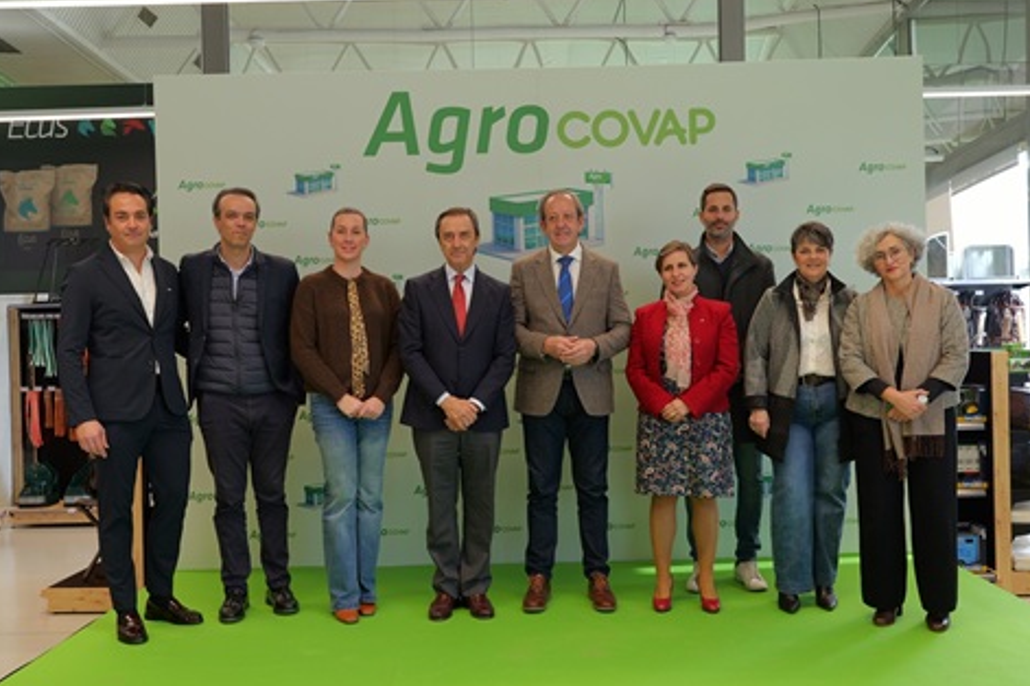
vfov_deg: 41.1
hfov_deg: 58.7
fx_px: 915
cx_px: 516
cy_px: 347
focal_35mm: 32
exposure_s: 1/125
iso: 640
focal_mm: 30
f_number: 6.3
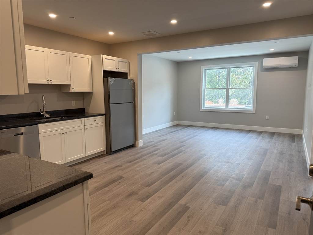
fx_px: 217
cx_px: 156
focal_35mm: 24
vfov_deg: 56.8
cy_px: 118
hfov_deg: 71.6
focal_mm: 6.76
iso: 100
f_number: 1.78
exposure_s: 1/120
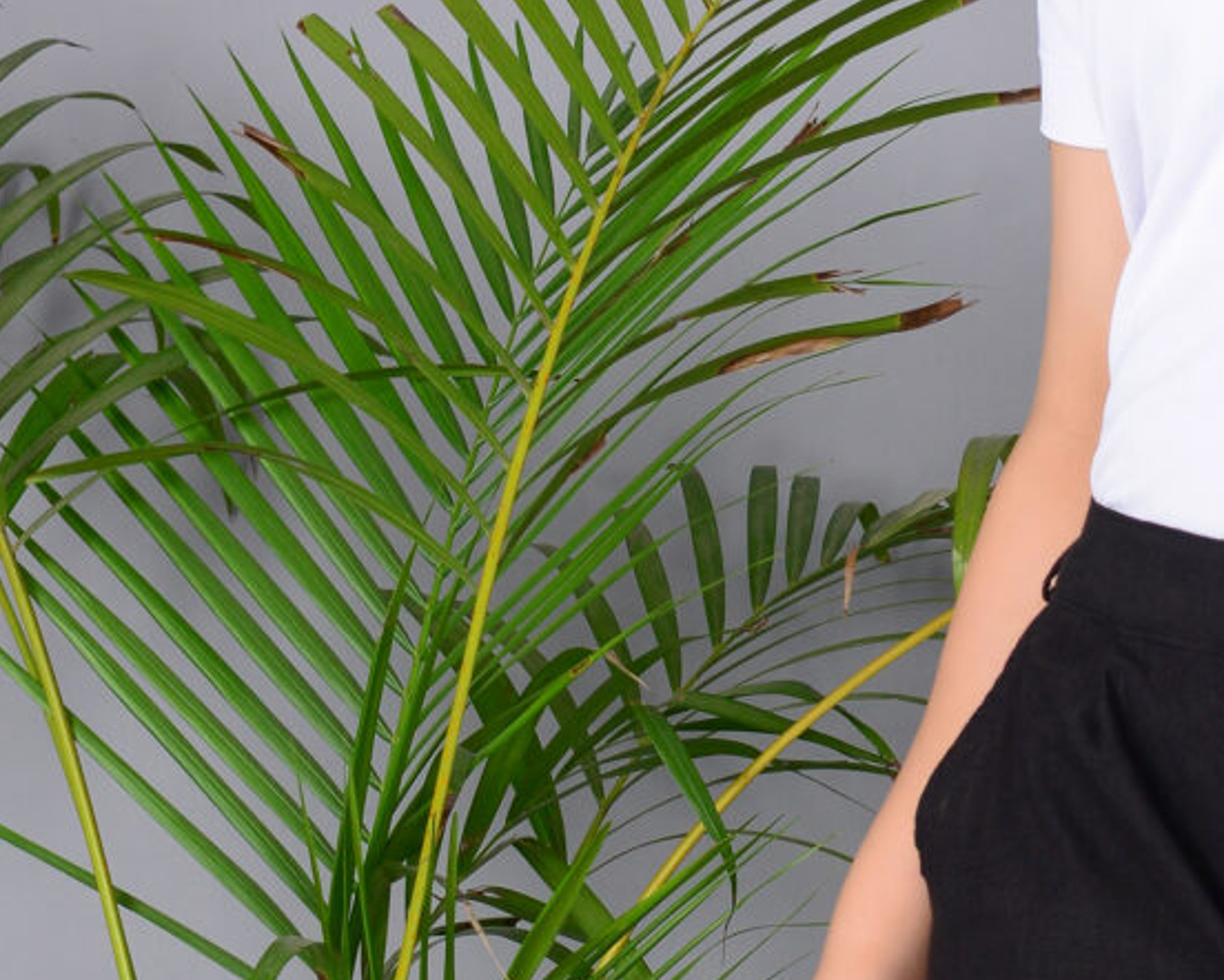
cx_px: 1675
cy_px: 1024
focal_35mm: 209
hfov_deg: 9.1
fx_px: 7574
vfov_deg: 7.4
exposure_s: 1/160
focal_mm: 48
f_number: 8
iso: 200
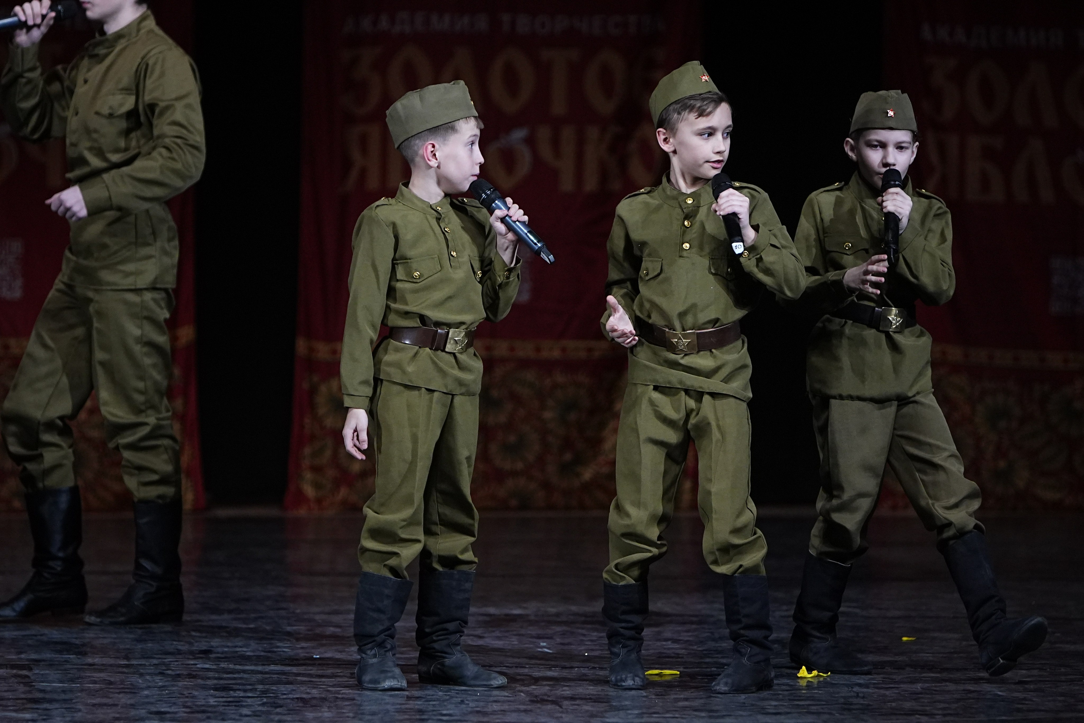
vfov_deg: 6.1
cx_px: 542
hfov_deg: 9.1
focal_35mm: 225
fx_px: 6775
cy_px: 362
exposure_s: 1/400
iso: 2500
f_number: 2.8
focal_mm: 150
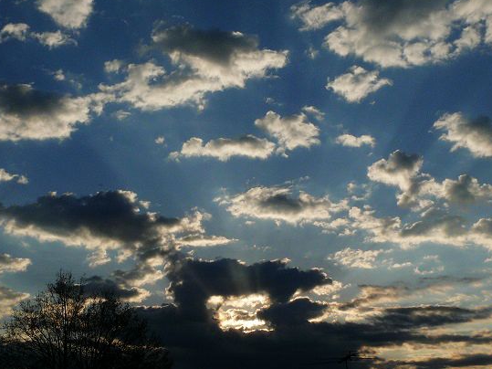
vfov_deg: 27.5
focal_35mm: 53
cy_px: 208
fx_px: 753
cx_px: 219
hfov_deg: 36.1
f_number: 9
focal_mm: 7.4
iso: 100
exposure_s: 1/800
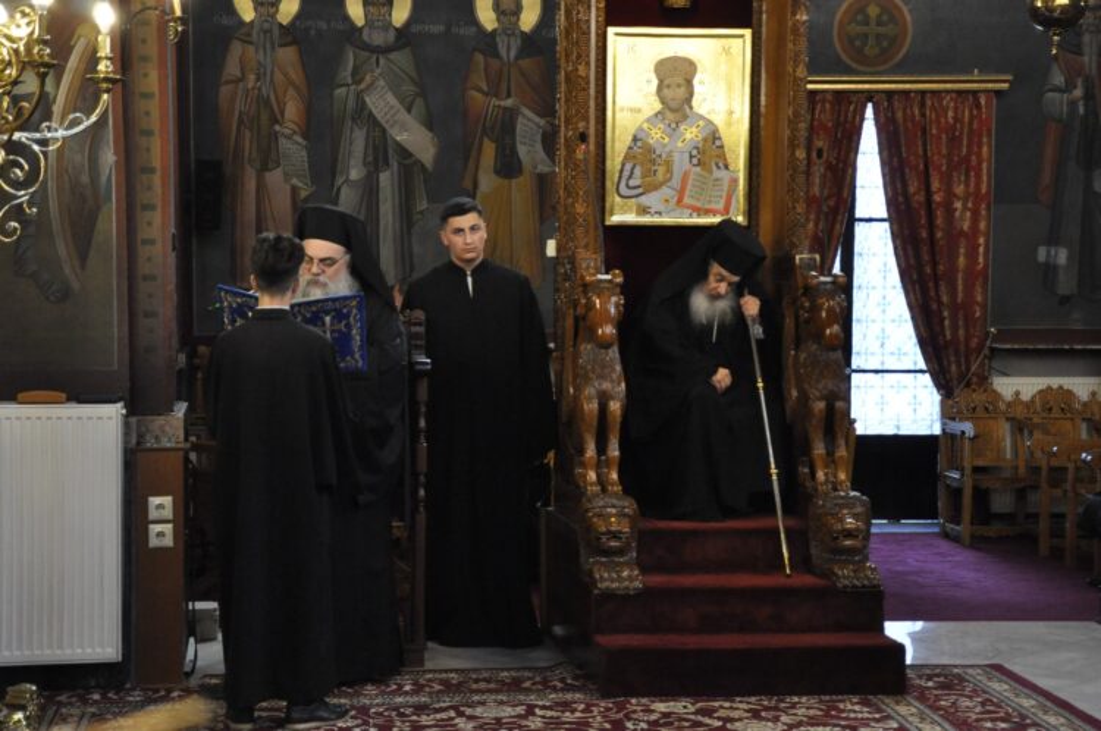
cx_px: 550
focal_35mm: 75
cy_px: 366
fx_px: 2291
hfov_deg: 27.0
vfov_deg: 18.1
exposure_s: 1/60
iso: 2000
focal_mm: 50
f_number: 5
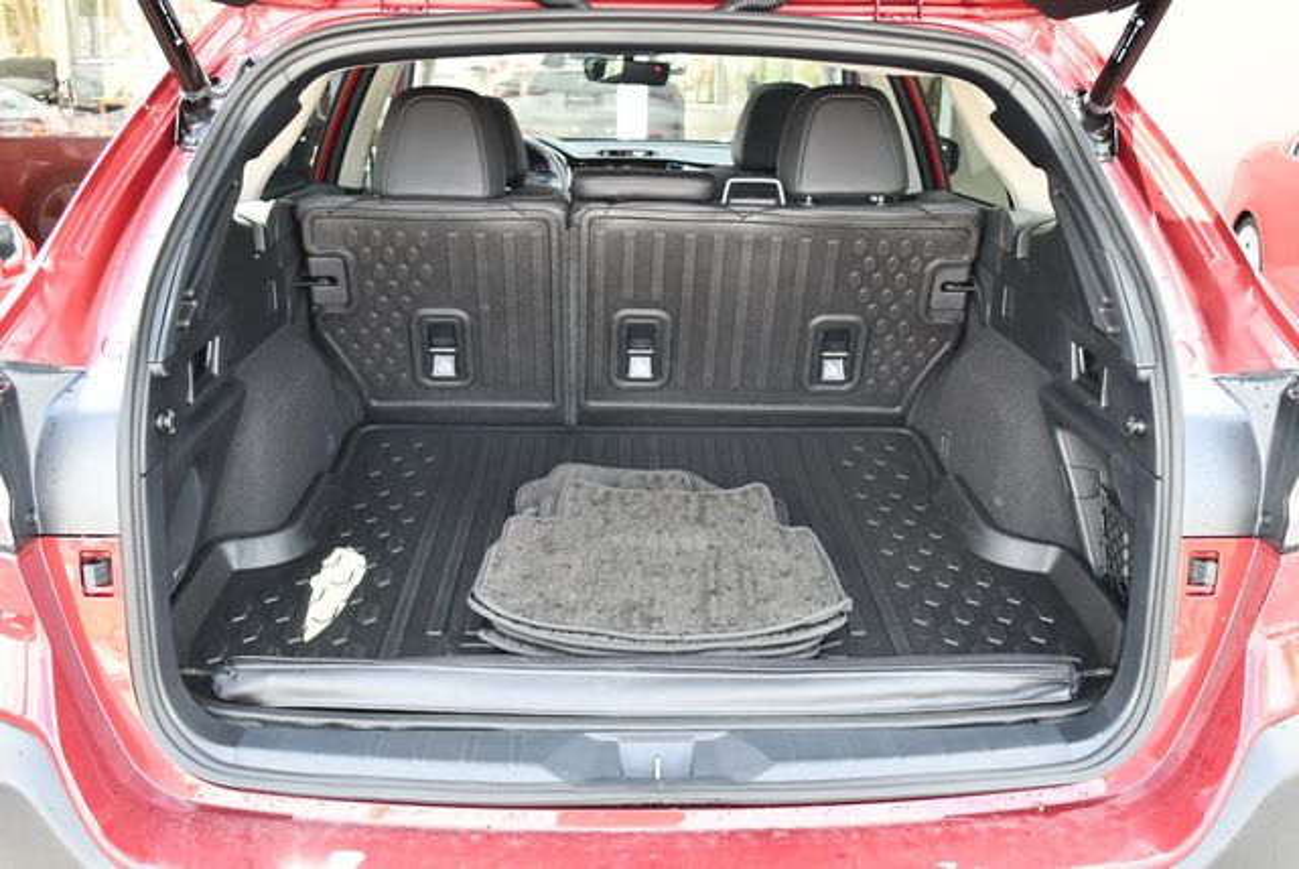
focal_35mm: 36
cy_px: 434
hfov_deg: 53.1
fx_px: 1300
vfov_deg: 36.9
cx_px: 650
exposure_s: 1/250
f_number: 3.5
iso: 640
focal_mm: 18
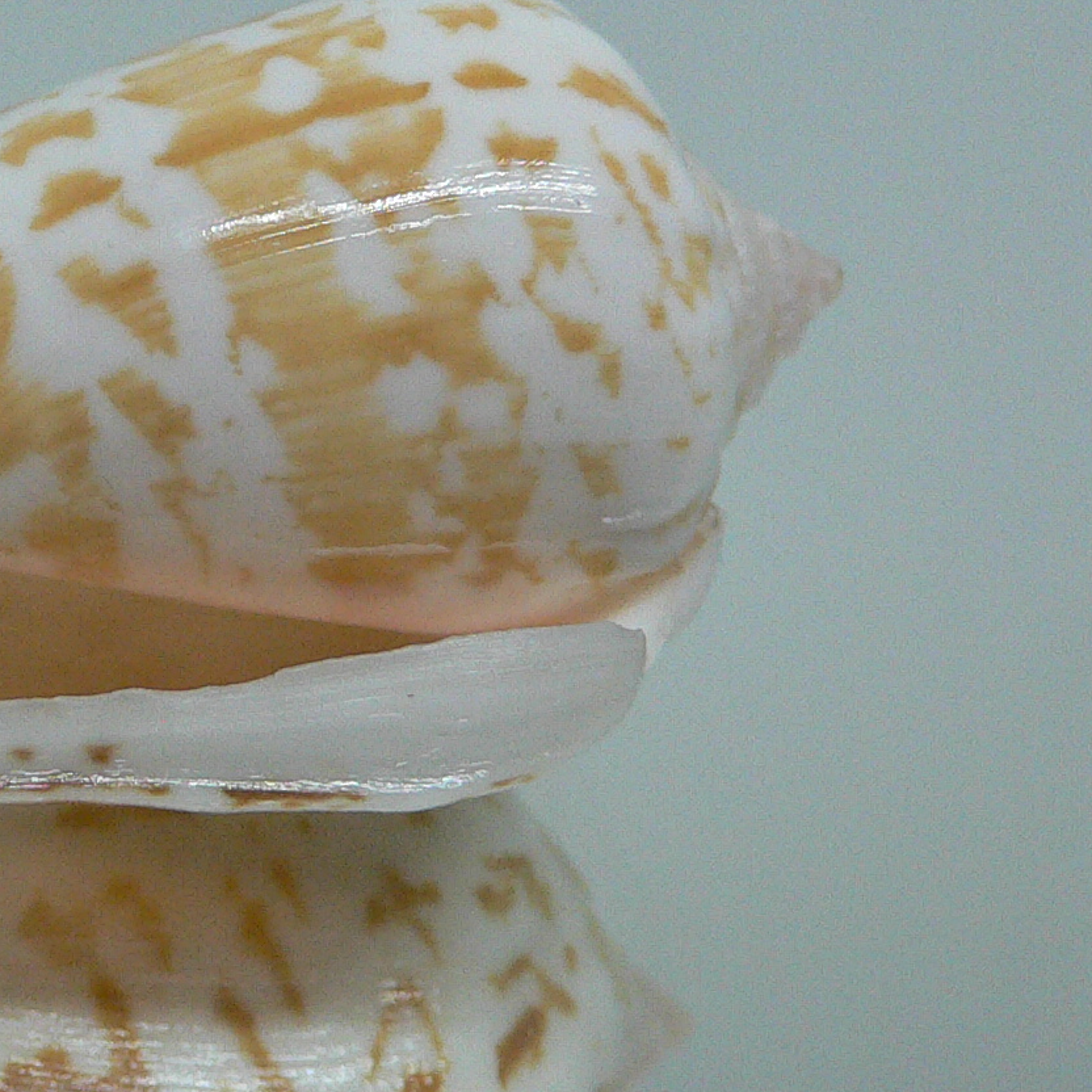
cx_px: 16
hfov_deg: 22.2
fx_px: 2677
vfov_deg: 23.1
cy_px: 525
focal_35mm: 75
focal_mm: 4.6
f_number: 2.8
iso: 200
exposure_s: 1/60
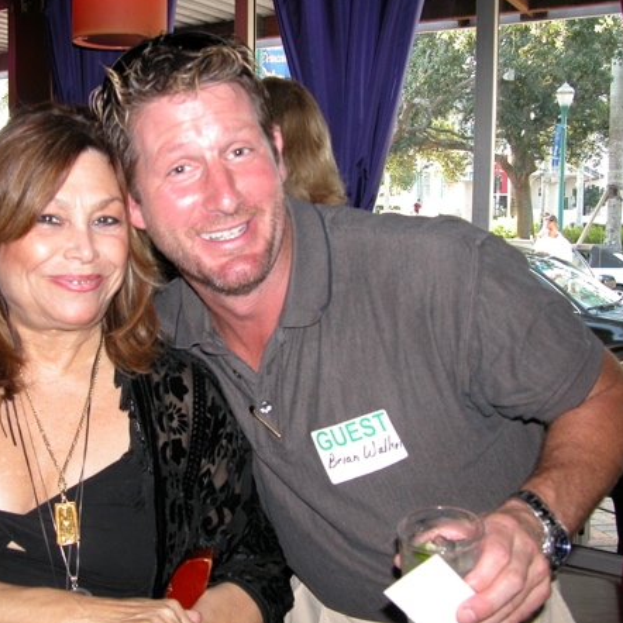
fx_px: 855
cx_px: 206
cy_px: 307
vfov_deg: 40.0
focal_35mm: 42
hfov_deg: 39.5
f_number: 2.8
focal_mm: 8.9
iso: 200
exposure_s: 1/60
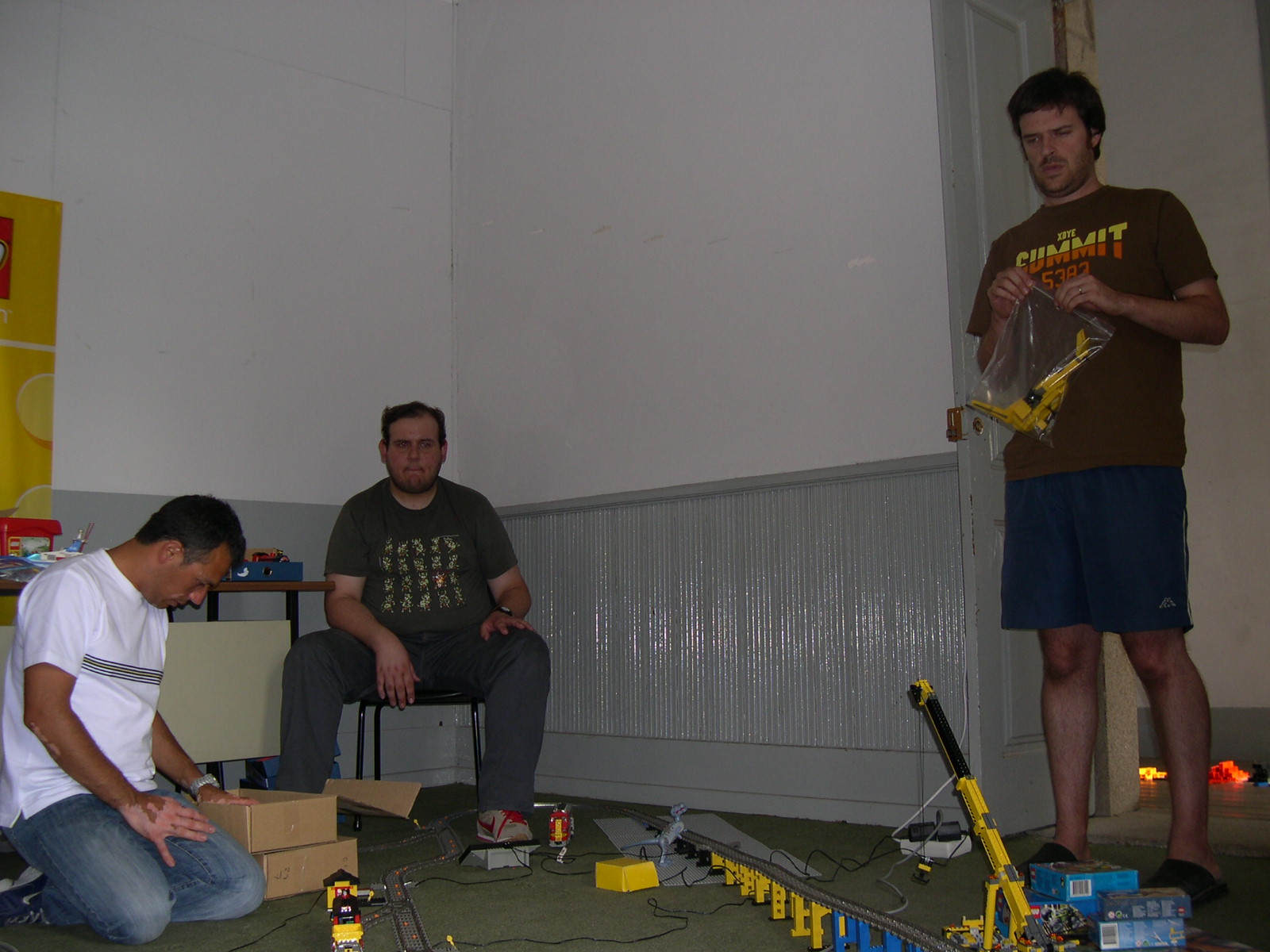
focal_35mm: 38
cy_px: 476
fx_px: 1394
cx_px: 635
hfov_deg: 49.0
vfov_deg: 37.7
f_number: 2.8
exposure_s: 1/60
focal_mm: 8
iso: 100
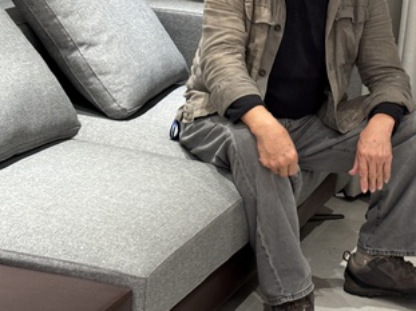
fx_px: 1285
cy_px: 59
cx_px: 308
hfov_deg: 18.3
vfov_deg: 13.7
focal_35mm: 107
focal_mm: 5.96
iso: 125
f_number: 1.6
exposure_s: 1/40
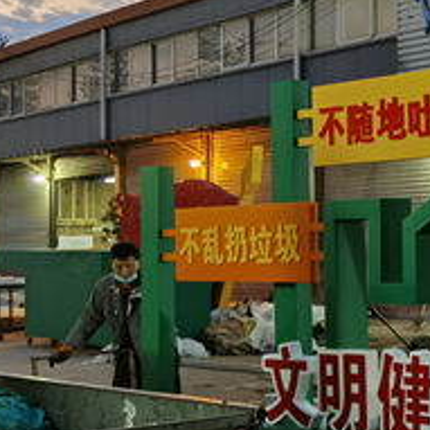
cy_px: 238
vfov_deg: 21.4
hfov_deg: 18.6
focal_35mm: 81
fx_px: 1138
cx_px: 669
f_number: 1.9
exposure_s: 1/33.3
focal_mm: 6.71
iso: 200
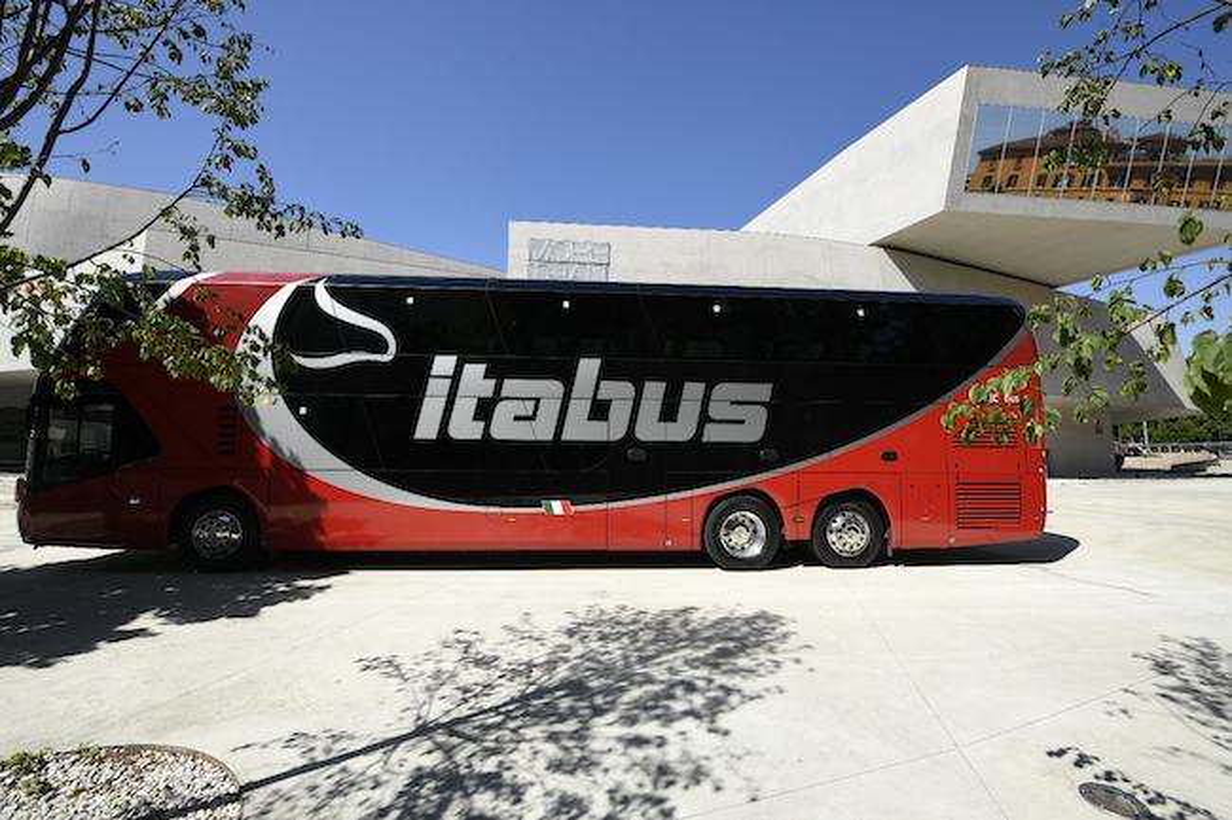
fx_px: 479
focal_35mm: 14
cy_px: 410
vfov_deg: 81.2
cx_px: 616
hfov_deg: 104.3
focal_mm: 14
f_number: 9
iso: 200
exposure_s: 1/400
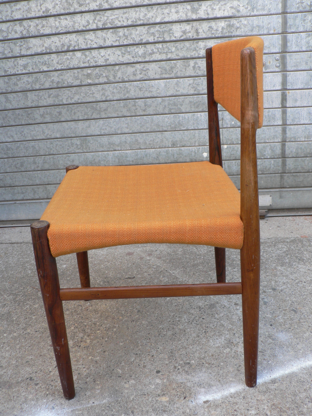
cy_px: 208
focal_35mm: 36
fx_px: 433
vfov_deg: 51.4
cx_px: 156
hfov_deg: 39.7
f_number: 2.8
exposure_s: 1/125
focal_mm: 6
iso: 80
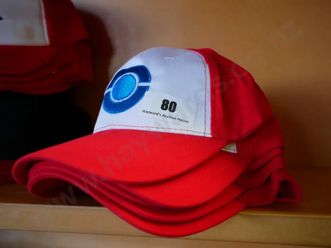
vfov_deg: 41.8
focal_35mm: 34
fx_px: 325
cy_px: 124
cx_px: 166
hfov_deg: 54.0
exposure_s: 1/60
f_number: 3.8
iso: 800
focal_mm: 17
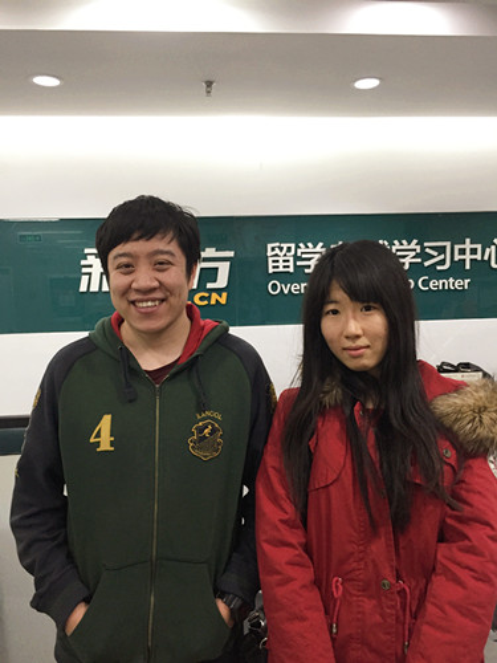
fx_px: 555
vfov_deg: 61.7
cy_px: 332
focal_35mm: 29
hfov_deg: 48.2
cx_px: 248
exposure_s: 1/30
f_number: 2.2
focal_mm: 4.15
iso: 160
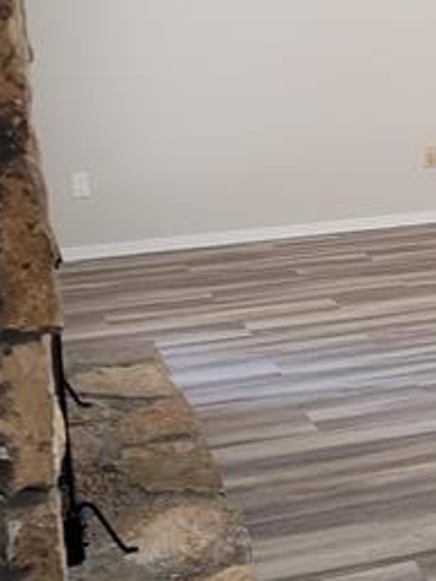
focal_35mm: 78
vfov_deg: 24.8
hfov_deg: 17.9
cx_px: 536
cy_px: 166
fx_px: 1310
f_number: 1.8
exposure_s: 1/60
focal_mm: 5.4
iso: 160
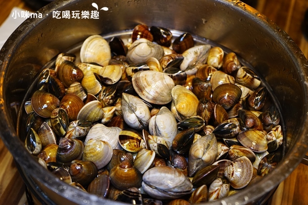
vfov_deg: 27.5
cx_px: 154
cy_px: 102
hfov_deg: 40.4
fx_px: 419
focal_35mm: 49
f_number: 4.5
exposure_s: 1/60
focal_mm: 49
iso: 1600
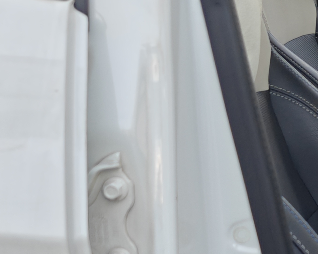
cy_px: 163
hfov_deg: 14.6
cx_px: 584
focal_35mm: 114
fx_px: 1073
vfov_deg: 13.5
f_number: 1.6
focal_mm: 6.06
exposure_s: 1/56
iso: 50
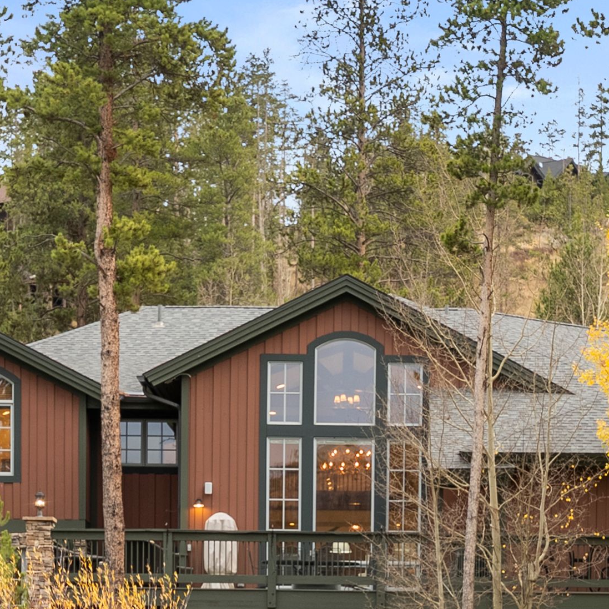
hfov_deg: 10.7
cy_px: 592
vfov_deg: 10.6
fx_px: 3263
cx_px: 339
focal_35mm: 164
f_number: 6.3
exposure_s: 1/25
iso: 250
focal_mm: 49.9
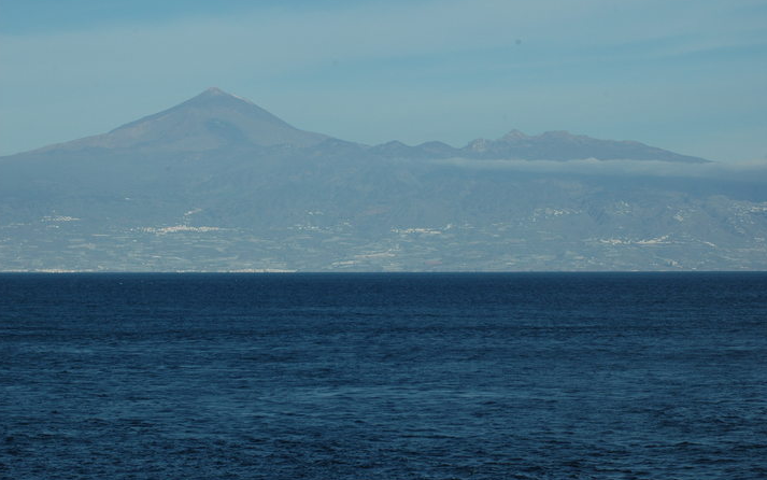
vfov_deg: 12.1
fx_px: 2258
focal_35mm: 108
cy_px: 233
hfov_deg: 19.3
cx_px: 382
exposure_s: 1/500
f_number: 11
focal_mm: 70
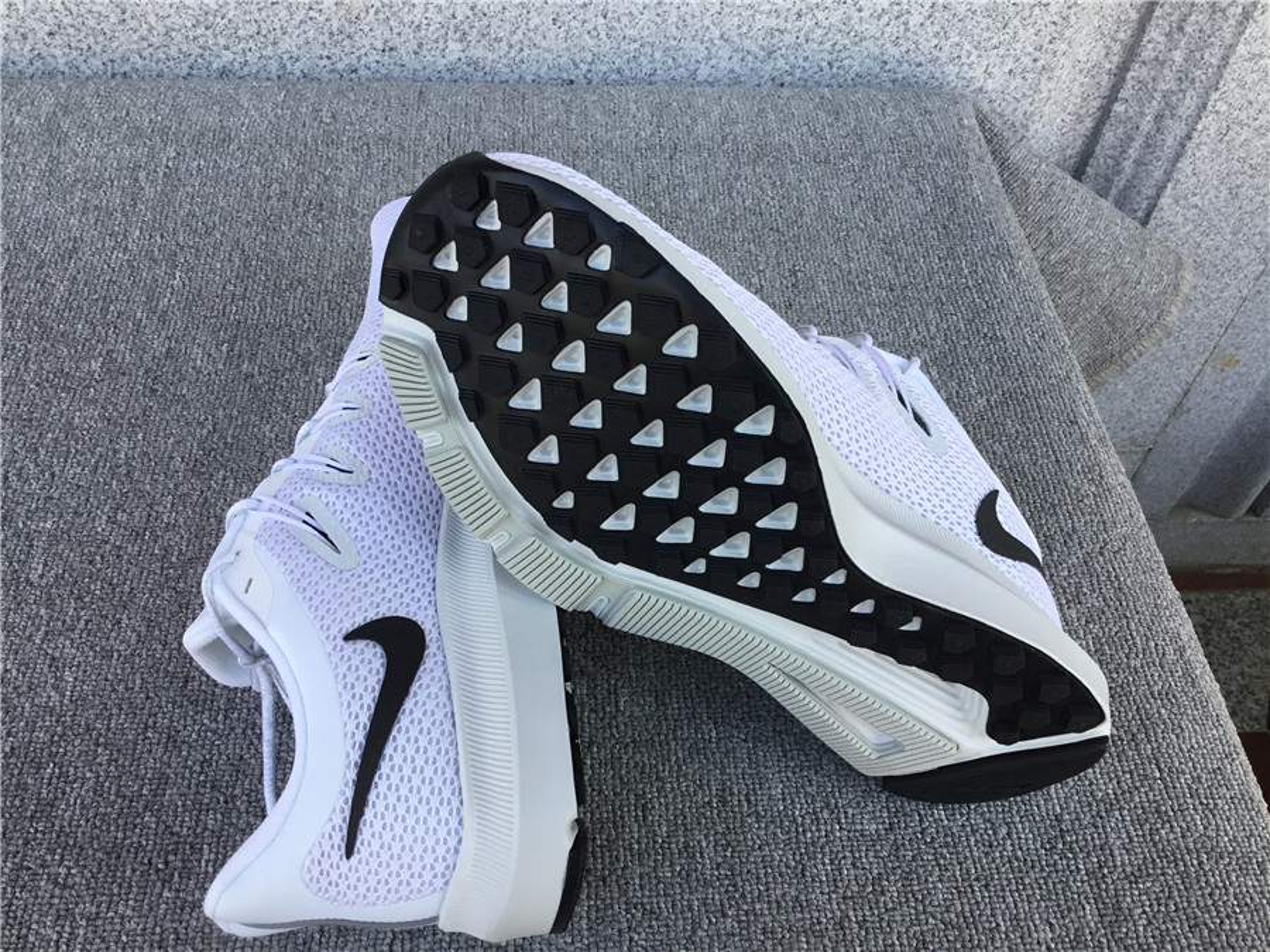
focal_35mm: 31
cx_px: 635
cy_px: 476
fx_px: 1137
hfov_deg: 58.4
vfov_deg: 45.4
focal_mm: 3.3
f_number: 2.4
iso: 25
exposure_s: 1/122
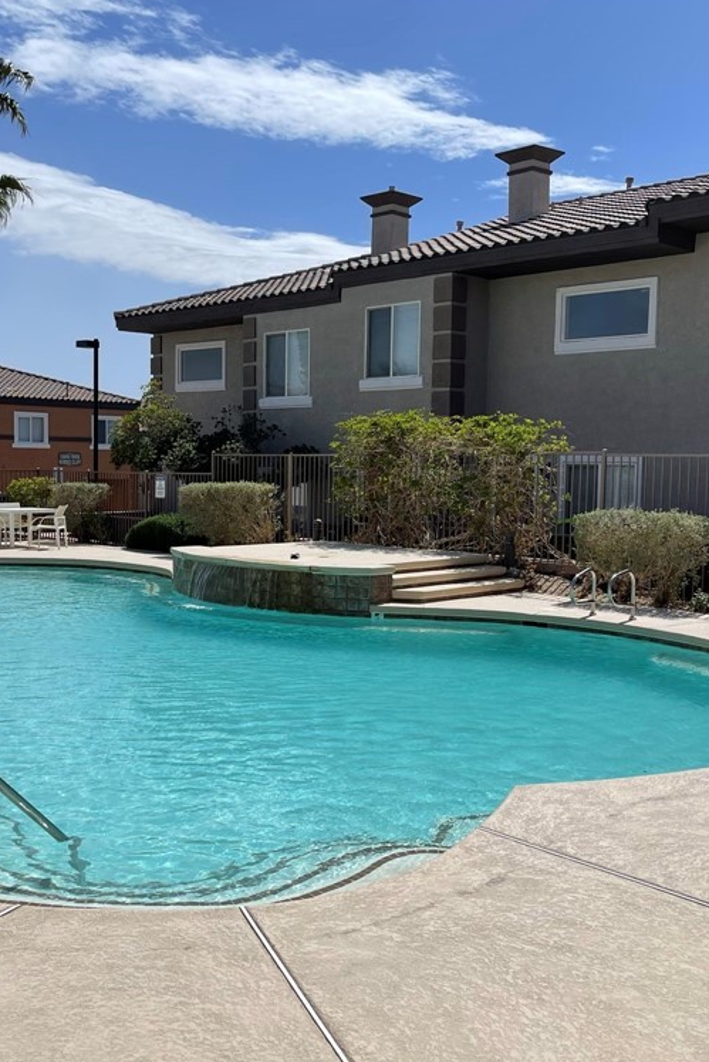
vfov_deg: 51.9
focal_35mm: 37
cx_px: 280
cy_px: 527
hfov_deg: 35.8
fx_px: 1092
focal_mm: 5.1
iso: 32
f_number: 1.6
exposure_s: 1/7407
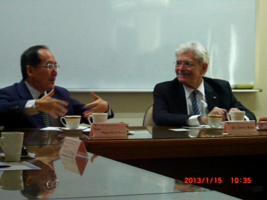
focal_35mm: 114
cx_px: 134
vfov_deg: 13.0
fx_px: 879
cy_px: 100
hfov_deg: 17.3
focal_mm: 23.7
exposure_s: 1/60
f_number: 5.4
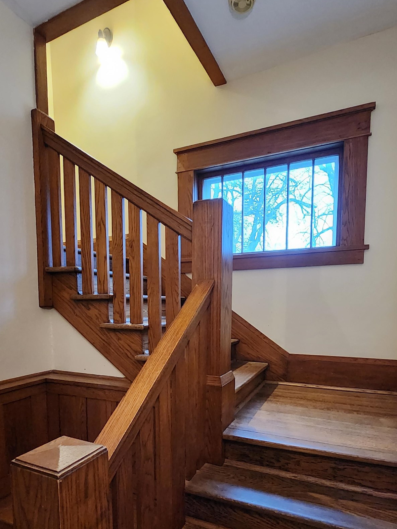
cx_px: 204
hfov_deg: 68.7
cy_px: 335
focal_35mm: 19
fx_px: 291
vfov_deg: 82.8
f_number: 2.2
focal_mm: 2.2
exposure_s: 1/24
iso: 1600
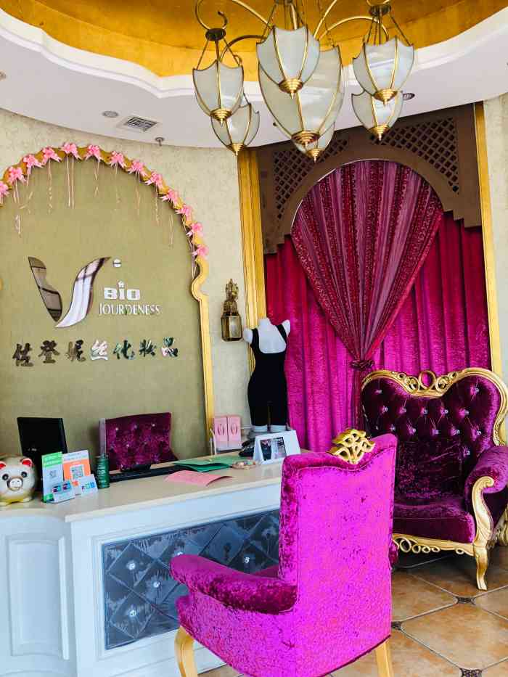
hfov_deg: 49.8
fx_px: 548
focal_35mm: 28
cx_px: 254
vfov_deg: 63.4
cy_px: 338
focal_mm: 4
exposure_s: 1/120
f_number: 1.8
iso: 50
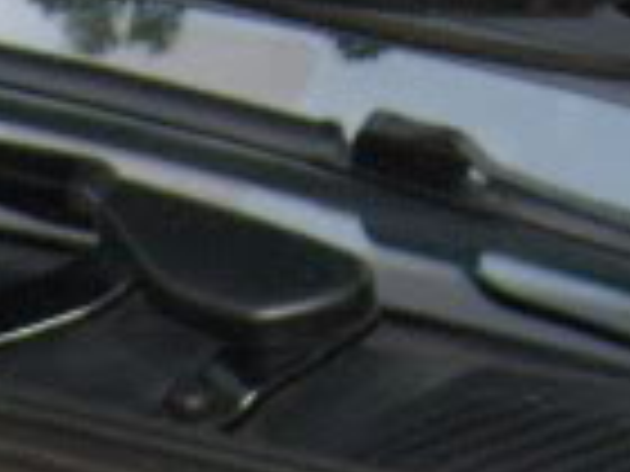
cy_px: 1007
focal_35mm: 200
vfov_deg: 7.1
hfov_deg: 9.7
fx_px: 3640
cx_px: -198
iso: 100
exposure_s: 1/45
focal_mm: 5.8
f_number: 2.8
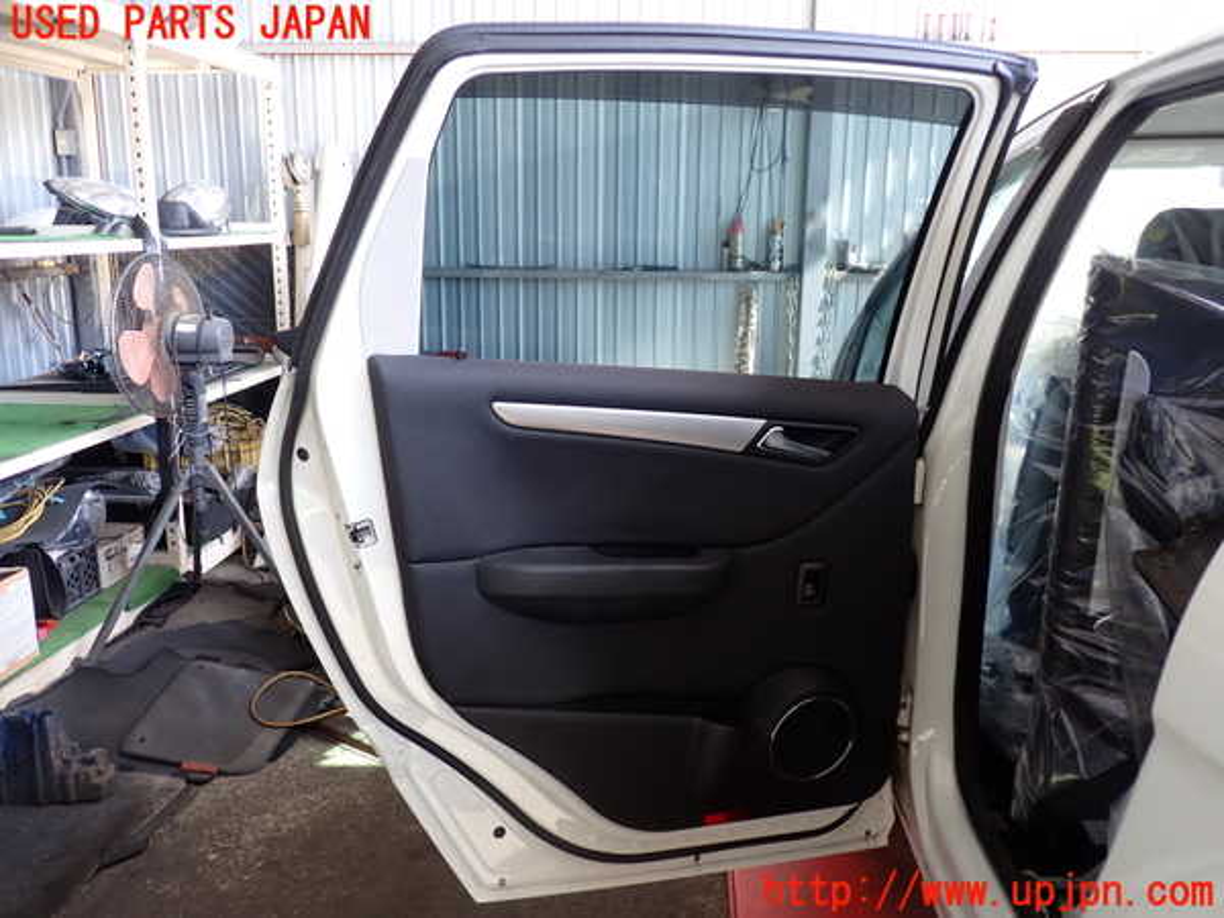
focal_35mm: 30
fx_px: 1061
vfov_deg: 46.8
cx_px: 612
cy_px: 459
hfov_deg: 60.0
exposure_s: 1/60
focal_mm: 5.4
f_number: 2.3
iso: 100
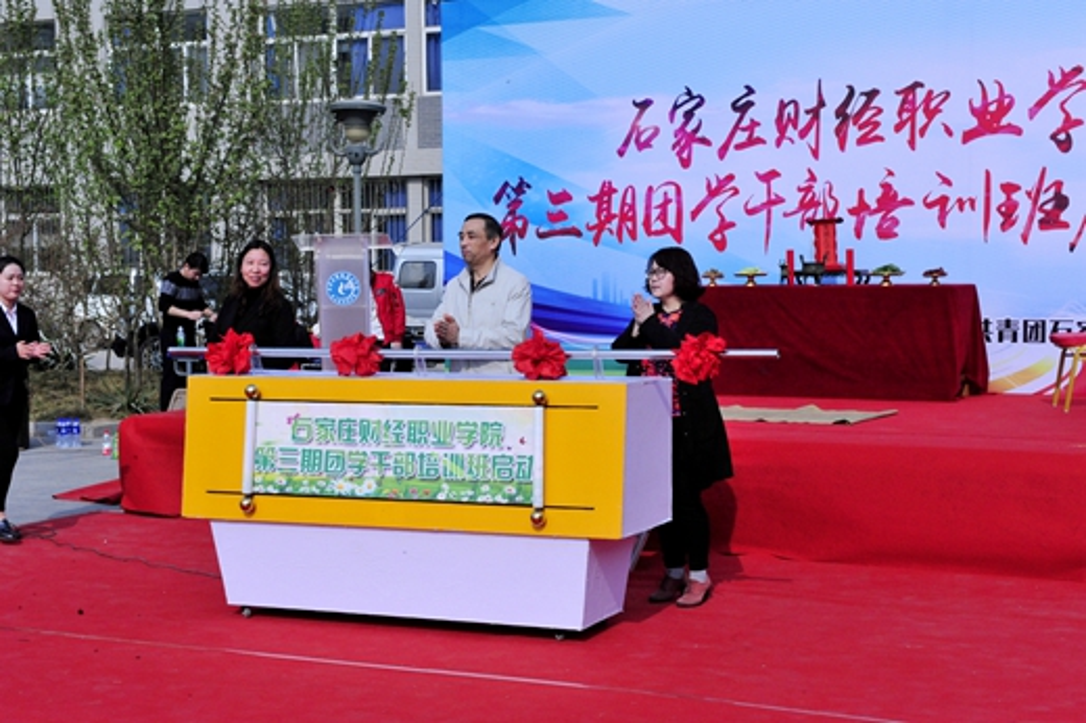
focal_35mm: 58
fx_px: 1748
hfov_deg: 34.5
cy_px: 362
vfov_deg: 23.4
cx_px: 543
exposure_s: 1/1600
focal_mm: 58
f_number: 22
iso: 3200
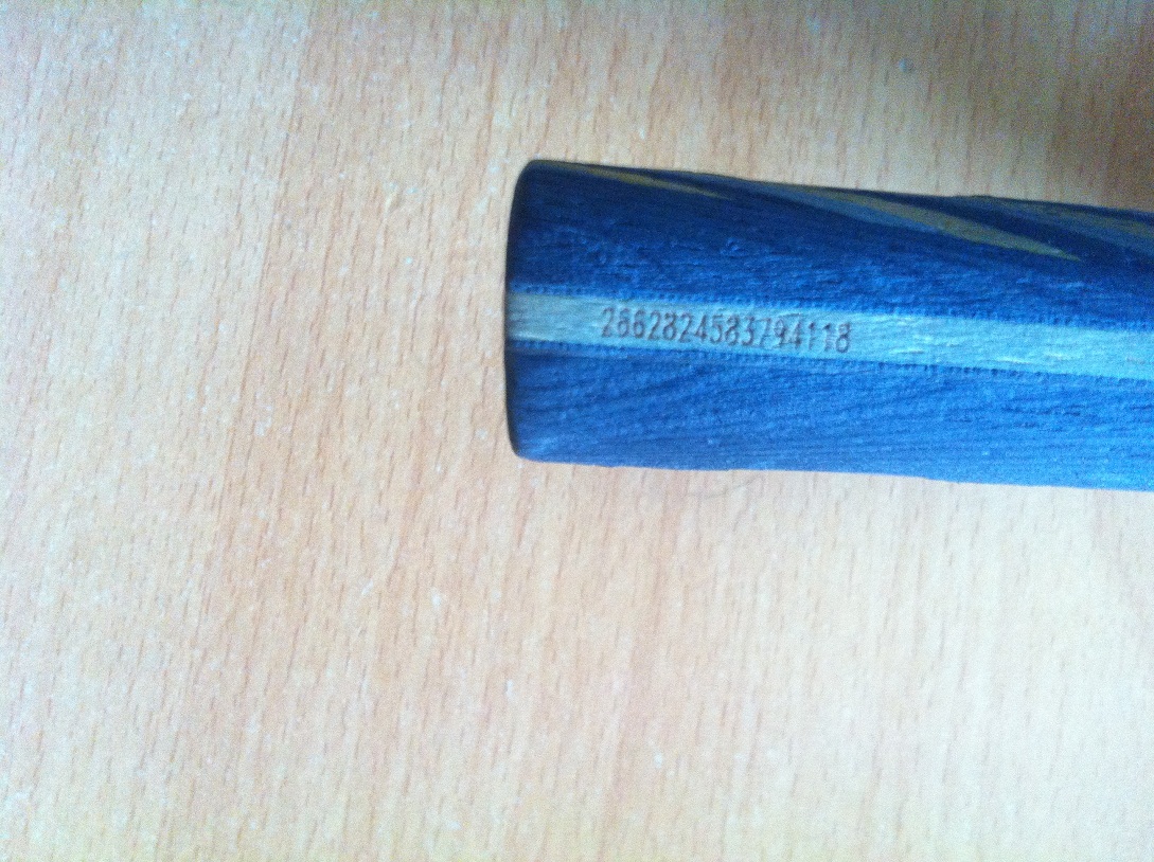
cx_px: 577
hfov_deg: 52.7
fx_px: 1165
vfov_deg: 40.6
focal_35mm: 35
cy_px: 431
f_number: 2.8
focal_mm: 3.85
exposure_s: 1/15
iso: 320
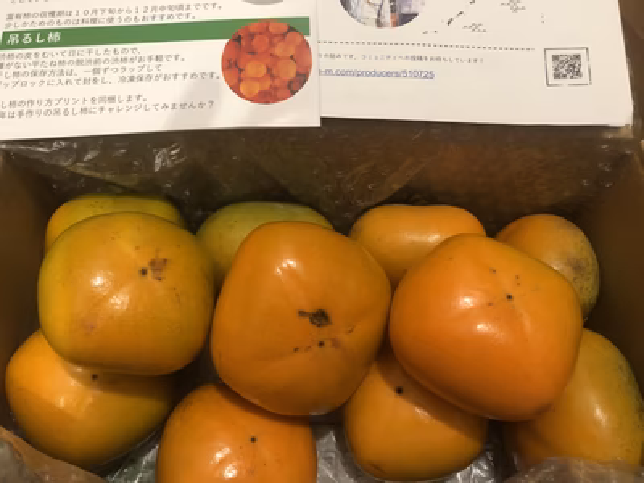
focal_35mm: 28
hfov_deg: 63.4
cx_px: 322
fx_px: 521
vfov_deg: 49.7
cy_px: 242
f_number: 1.8
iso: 100
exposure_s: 1/10
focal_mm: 3.99
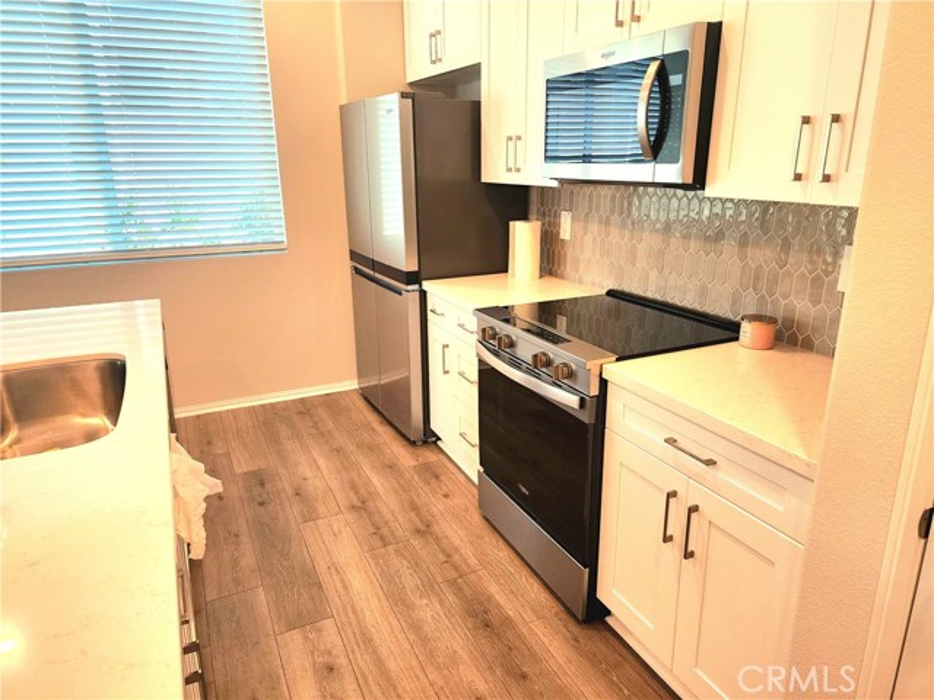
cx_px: 467
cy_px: 350
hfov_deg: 73.9
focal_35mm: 23
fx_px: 621
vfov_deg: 58.9
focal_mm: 6.4
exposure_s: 1/120
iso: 125
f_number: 1.8
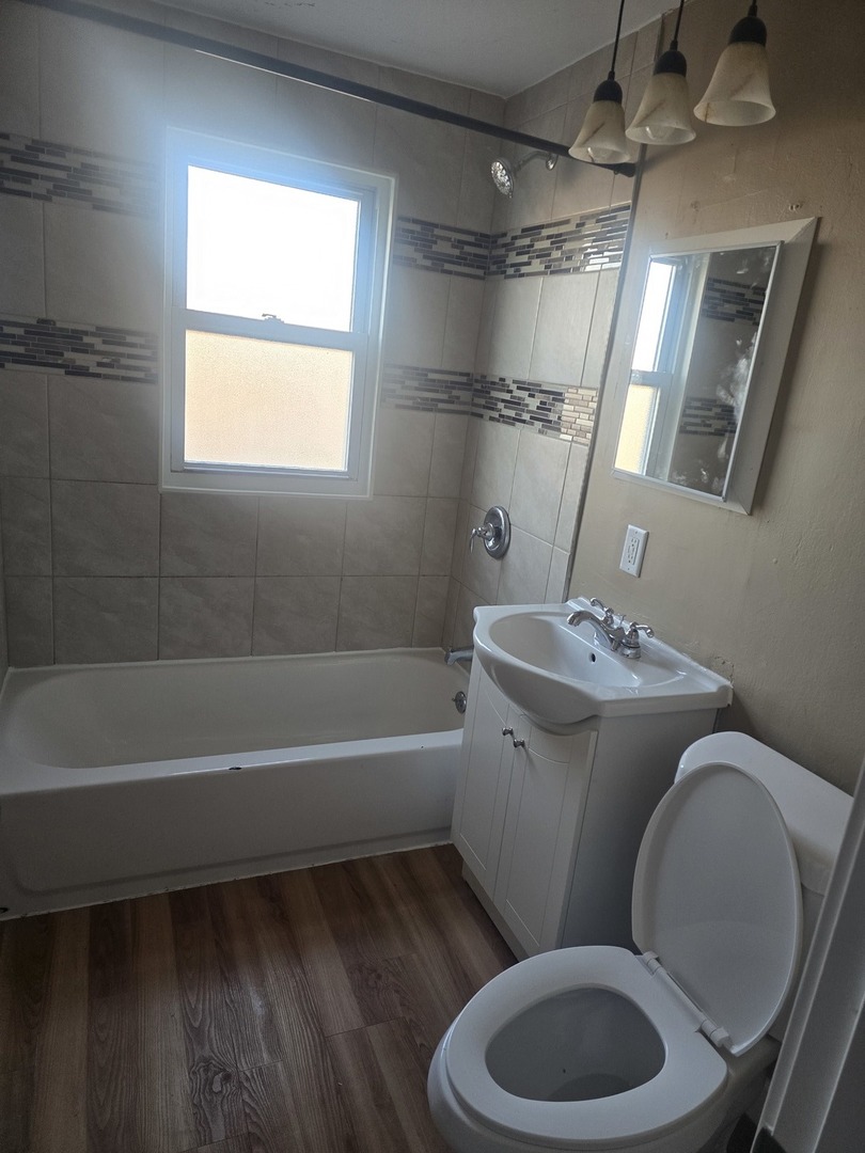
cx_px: 432
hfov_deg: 58.9
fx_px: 766
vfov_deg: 73.9
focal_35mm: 23
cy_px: 576
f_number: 1.7
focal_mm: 6.3
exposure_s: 1/120
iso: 200
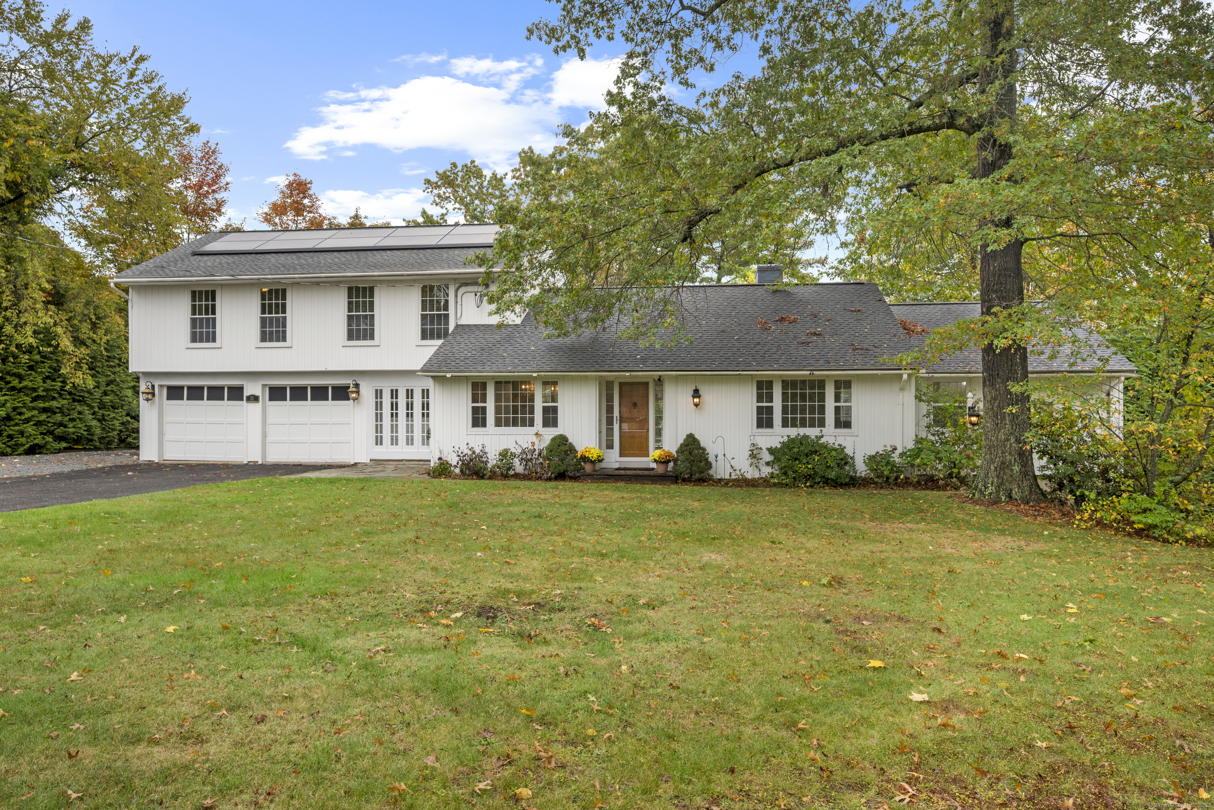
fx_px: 759
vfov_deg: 56.2
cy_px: 405
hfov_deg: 77.3
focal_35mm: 22
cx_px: 607
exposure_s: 1/125
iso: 400
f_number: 8
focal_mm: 22.5
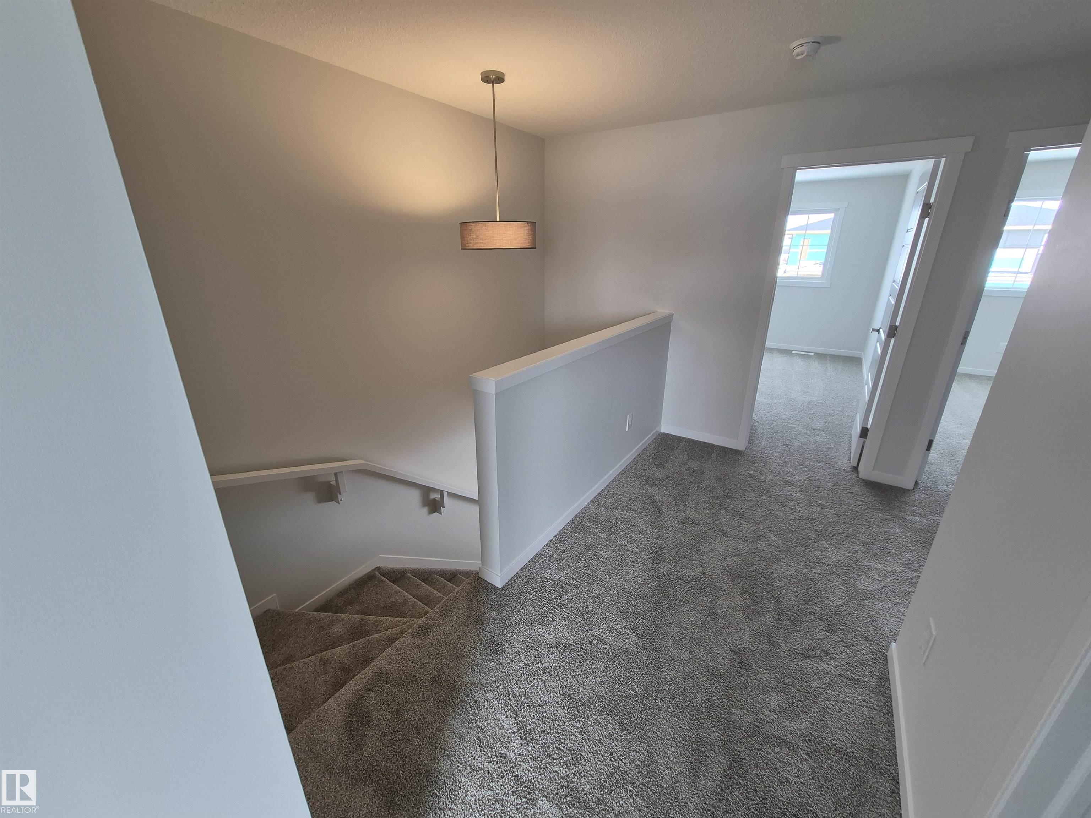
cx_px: 546
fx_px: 410
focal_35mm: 13
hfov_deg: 106.2
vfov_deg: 89.9
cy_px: 409
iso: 80
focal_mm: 1.74
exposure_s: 1/60
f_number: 2.2
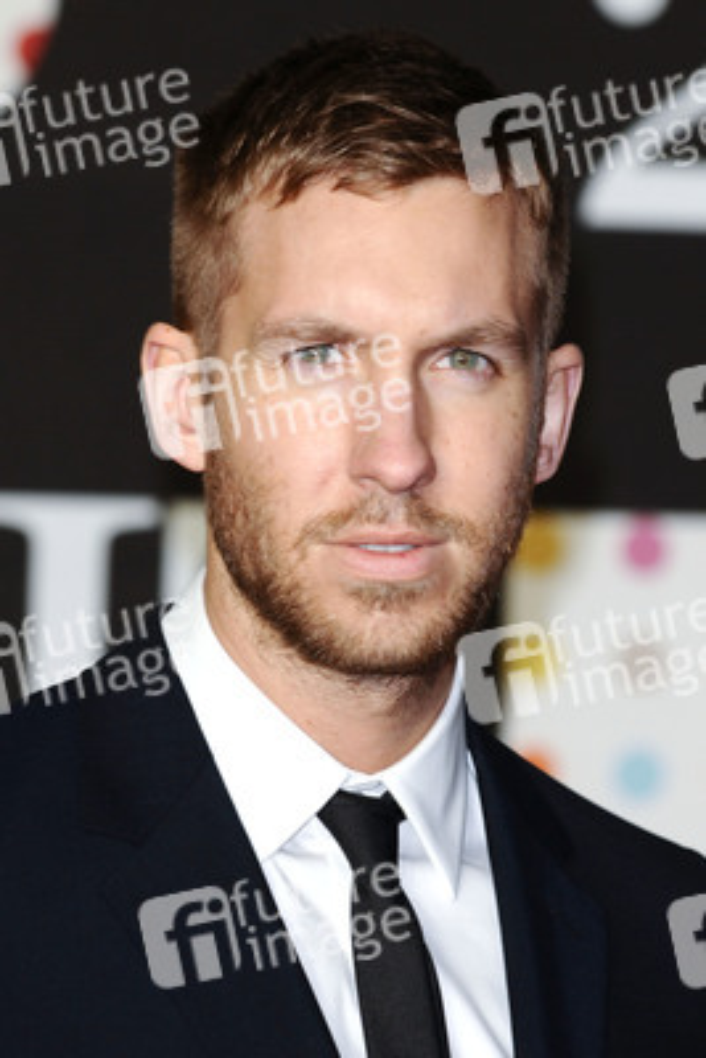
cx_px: 353
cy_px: 529
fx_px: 7274
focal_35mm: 248
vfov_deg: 8.3
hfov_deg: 5.6
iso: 320
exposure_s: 1/200
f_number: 4.5
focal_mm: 165
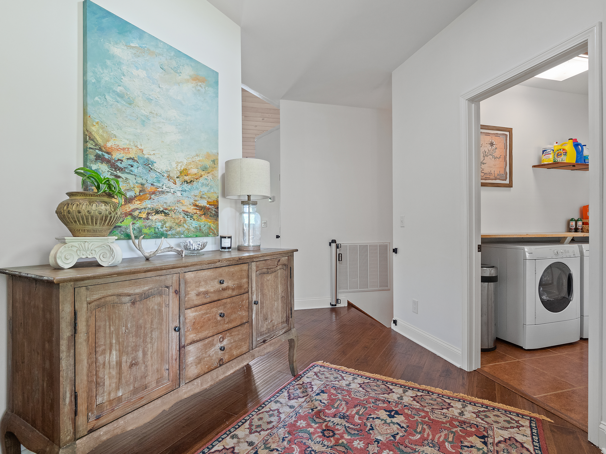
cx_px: 303
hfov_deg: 87.8
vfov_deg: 71.6
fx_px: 315
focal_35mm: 18
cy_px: 227
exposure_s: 1/8
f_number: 5.6
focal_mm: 9
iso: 400
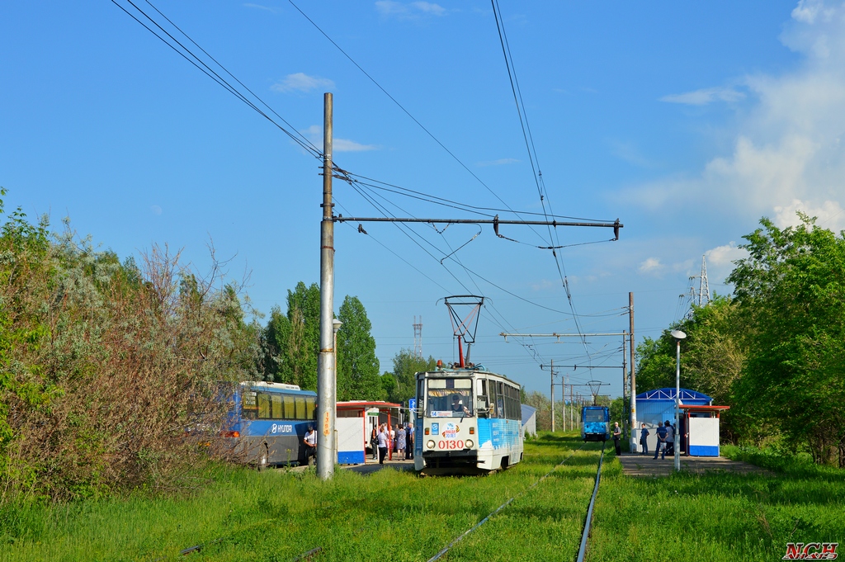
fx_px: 1231
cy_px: 281
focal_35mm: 52
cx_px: 422
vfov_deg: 25.7
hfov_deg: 37.9
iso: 100
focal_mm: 35
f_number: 8
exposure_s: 1/250
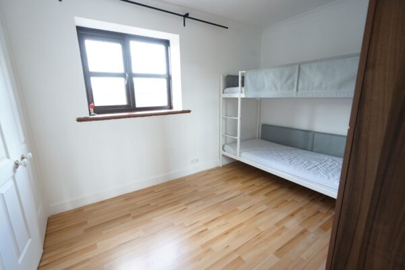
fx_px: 180
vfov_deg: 73.7
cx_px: 202
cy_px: 135
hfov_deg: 96.7
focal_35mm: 16
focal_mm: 16
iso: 500
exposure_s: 1/20
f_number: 5
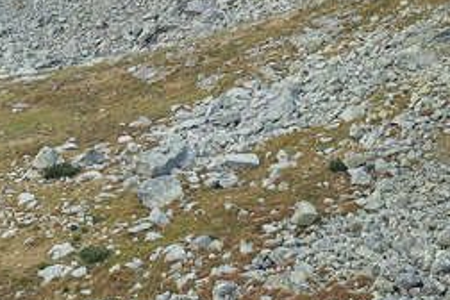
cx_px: 171
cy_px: -51
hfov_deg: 33.8
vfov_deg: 21.5
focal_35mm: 59
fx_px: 737
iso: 100
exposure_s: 1/272
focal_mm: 4.73
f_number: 2.2
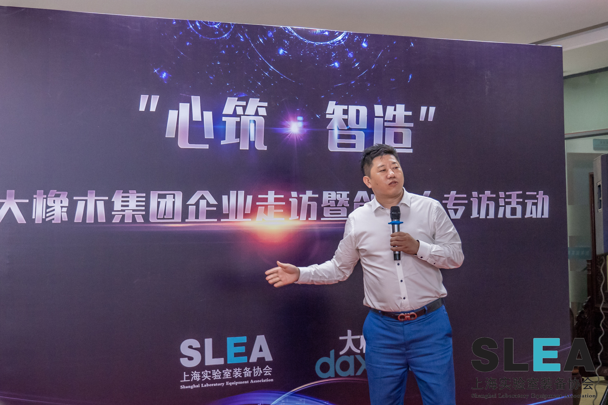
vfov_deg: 22.6
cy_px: 202
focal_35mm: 60
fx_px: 1013
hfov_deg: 33.4
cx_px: 304
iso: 4000
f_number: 4
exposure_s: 1/125
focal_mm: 40
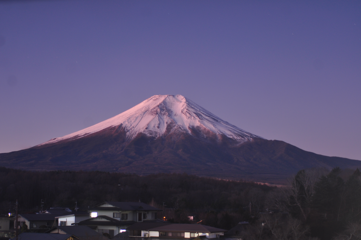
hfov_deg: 36.9
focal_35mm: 54
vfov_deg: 25.0
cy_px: 120
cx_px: 180
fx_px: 541
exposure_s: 30
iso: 200
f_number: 3.8
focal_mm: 36
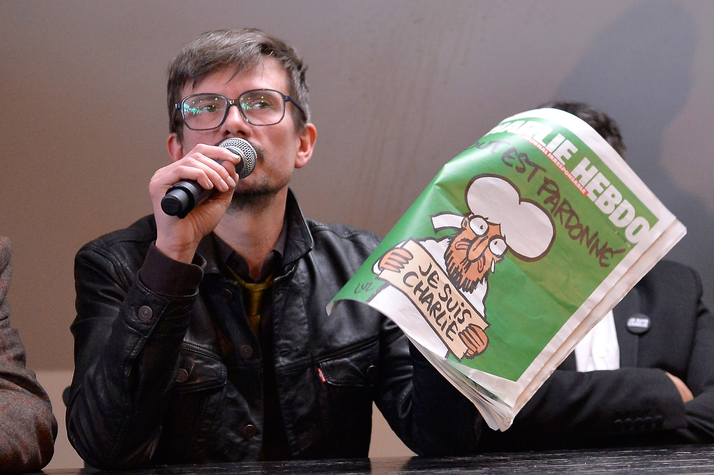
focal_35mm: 50
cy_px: 238
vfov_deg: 27.0
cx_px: 357
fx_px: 991
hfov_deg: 39.6
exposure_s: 1/125
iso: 4000
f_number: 3.2
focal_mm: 50
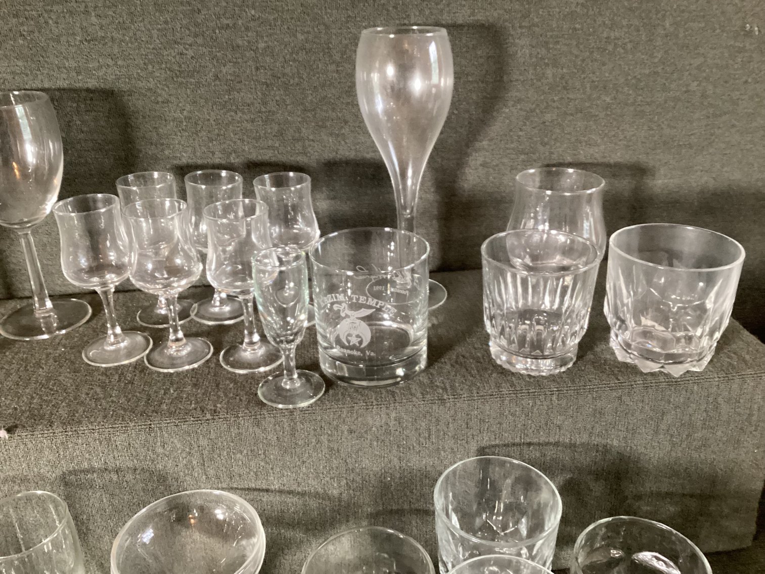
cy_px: 287
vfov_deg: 45.4
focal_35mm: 31
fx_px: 685
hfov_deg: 58.3
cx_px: 382
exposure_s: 1/30
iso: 500
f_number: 2.4
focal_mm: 3.3
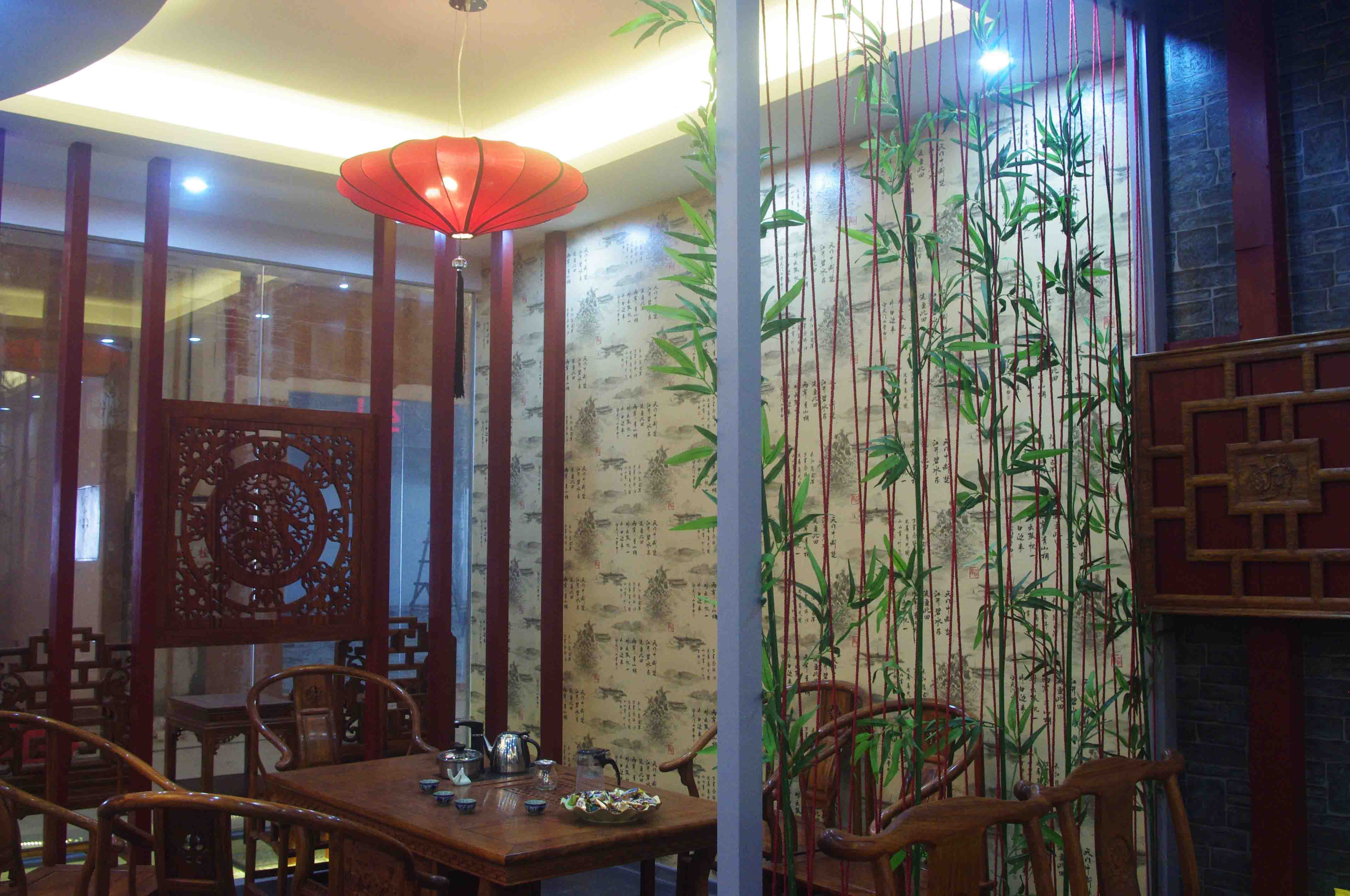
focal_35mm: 34
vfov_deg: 38.8
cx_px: 675
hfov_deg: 55.9
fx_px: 1273
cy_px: 448
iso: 1600
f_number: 6.3
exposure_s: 1/25
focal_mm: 23.13
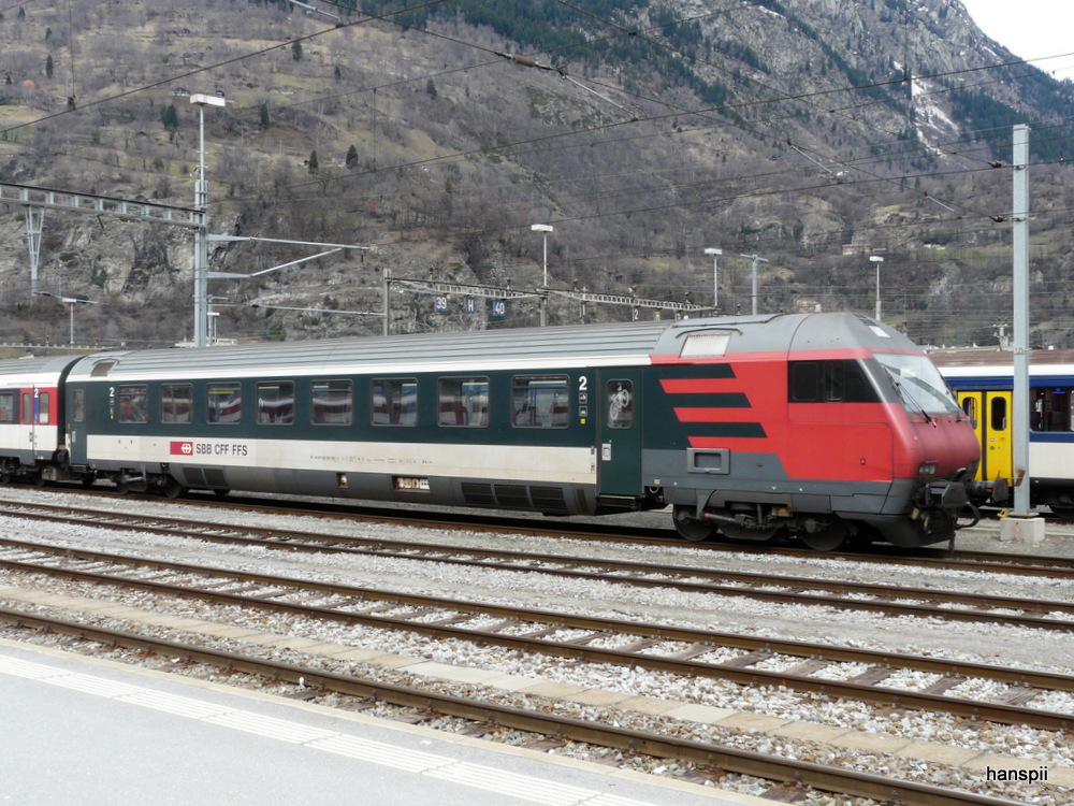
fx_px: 1210
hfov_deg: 47.9
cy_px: 403
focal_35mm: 39
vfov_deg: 36.8
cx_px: 537
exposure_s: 1/200
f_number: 5
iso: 100
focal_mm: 6.4
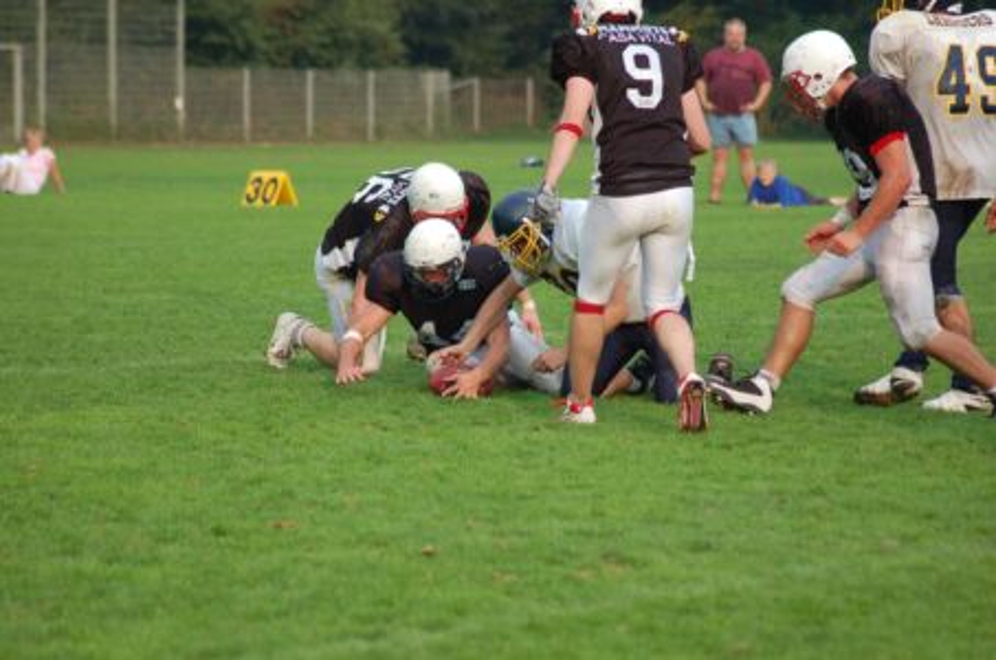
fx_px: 6212
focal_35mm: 225
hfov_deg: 9.2
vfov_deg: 6.1
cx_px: 498
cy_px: 330
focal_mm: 150
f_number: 4.5
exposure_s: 1/1000
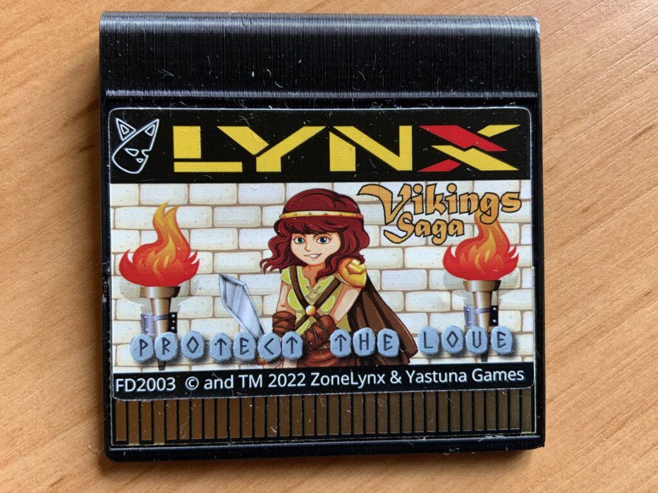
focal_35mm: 29
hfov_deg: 61.7
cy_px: 246
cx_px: 329
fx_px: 551
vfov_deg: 48.2
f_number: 1.8
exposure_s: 1/66
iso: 64
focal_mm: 3
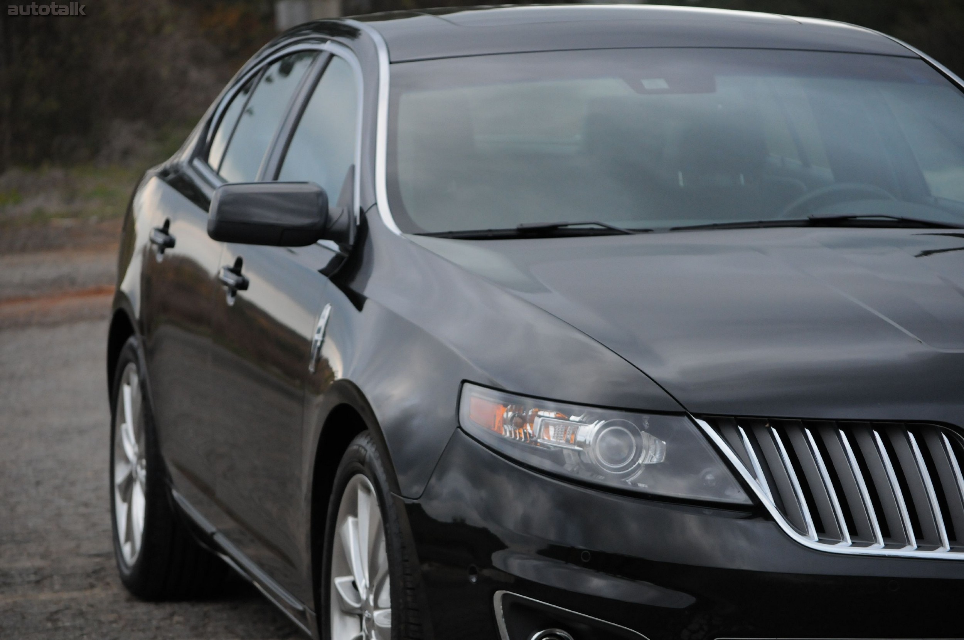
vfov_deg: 10.7
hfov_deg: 16.1
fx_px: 3410
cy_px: 320
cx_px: 482
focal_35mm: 128
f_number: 4.2
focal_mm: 85
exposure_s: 1/250
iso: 1000
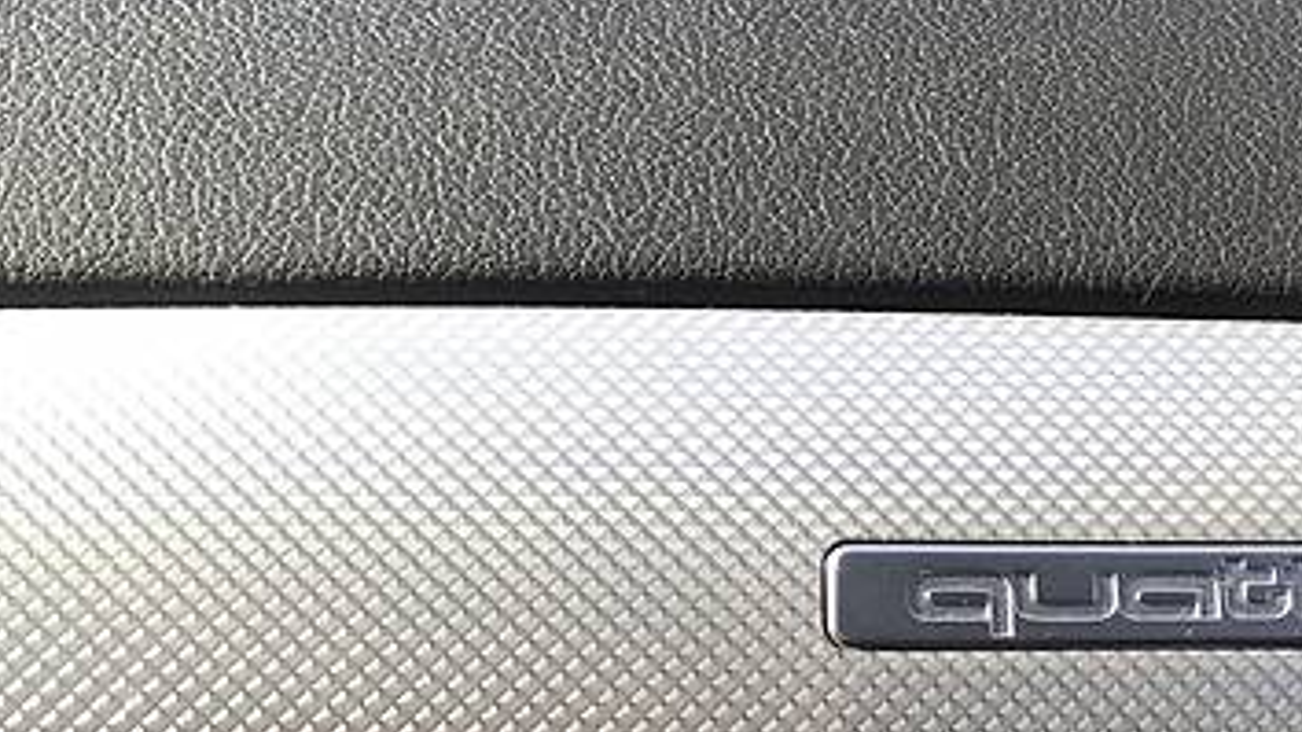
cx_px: 1203
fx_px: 2382
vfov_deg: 16.9
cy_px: 795
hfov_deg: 29.2
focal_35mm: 69
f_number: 1.8
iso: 20
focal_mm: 4
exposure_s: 1/361
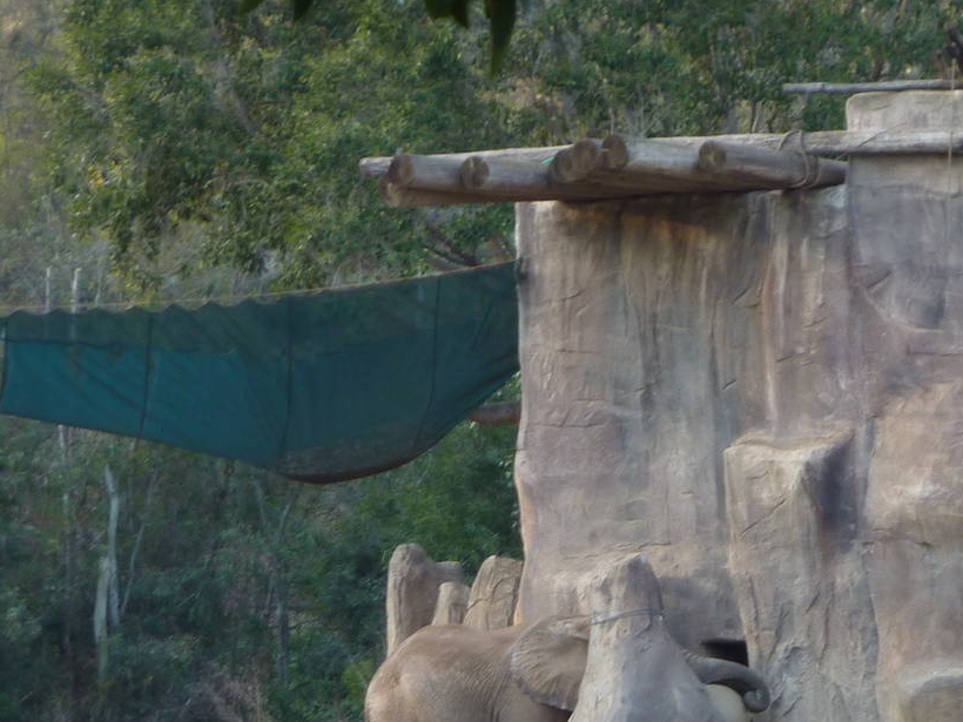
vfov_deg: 5.2
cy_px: 569
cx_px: 858
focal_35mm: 287
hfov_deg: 6.9
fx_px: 7984
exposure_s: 1/60
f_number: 4.5
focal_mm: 24.1
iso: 125
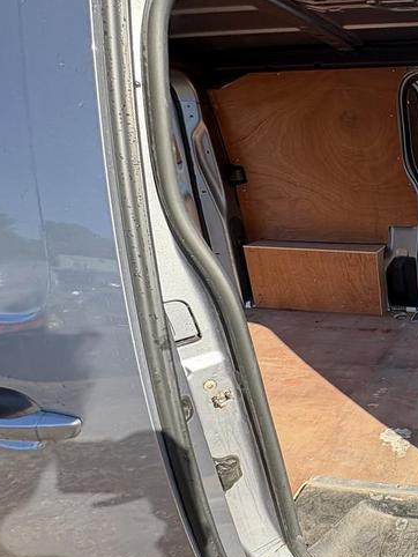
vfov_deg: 67.0
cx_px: 480
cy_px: 312
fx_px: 418
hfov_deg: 40.5
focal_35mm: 26
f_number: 2.2
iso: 64
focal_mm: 2.22
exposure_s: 1/329
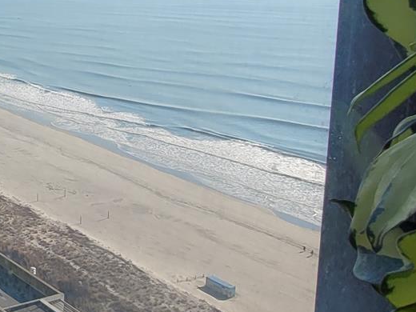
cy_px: 14
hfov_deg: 27.6
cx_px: -194
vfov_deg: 27.7
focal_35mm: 50
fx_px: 601
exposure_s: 1/827
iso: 40
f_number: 2.2
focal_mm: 1.74
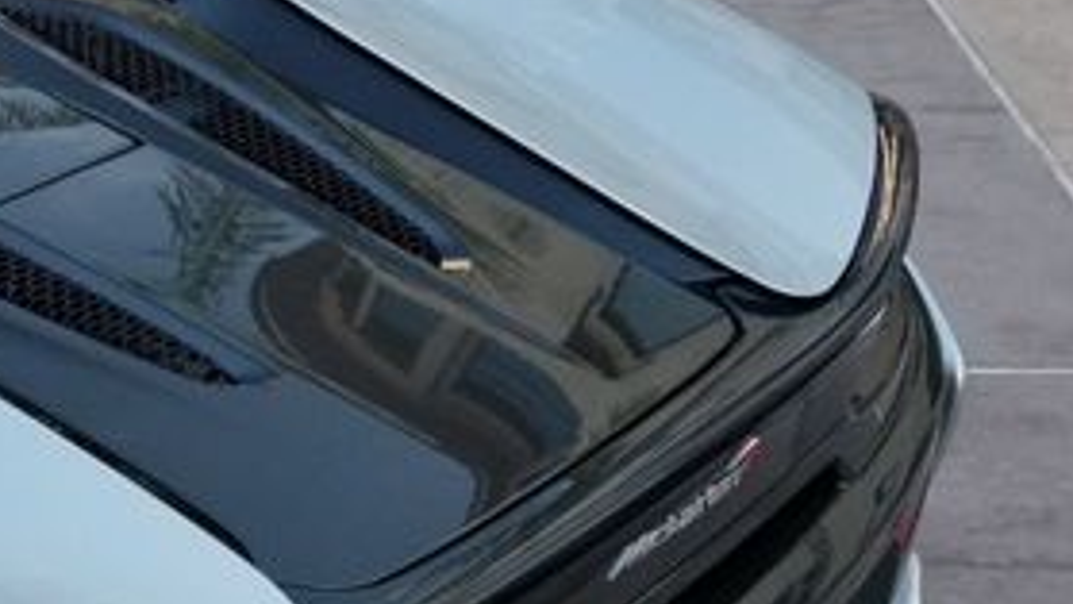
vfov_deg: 17.6
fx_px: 1850
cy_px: 739
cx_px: 35
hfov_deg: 30.4
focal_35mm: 65
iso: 50
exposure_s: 1/350
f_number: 1.7
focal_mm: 4.3
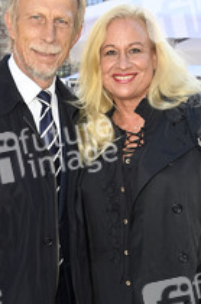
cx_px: 85
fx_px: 707
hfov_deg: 16.2
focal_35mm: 84
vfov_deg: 24.0
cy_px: 226
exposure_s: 1/250
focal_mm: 44
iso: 640
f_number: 7.1
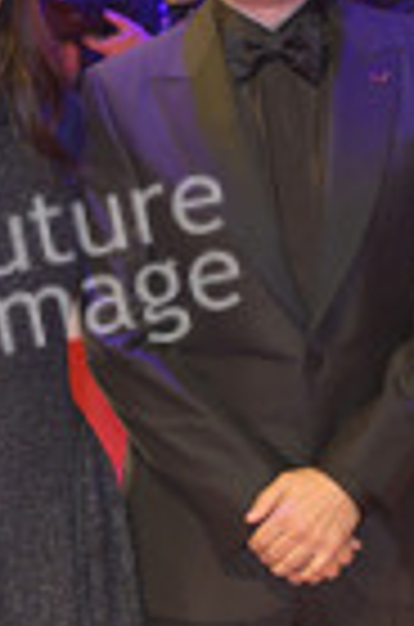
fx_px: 2600
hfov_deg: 9.1
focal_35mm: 150
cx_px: 140
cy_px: 509
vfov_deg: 13.6
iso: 1600
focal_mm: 52
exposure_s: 1/200
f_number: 5.6
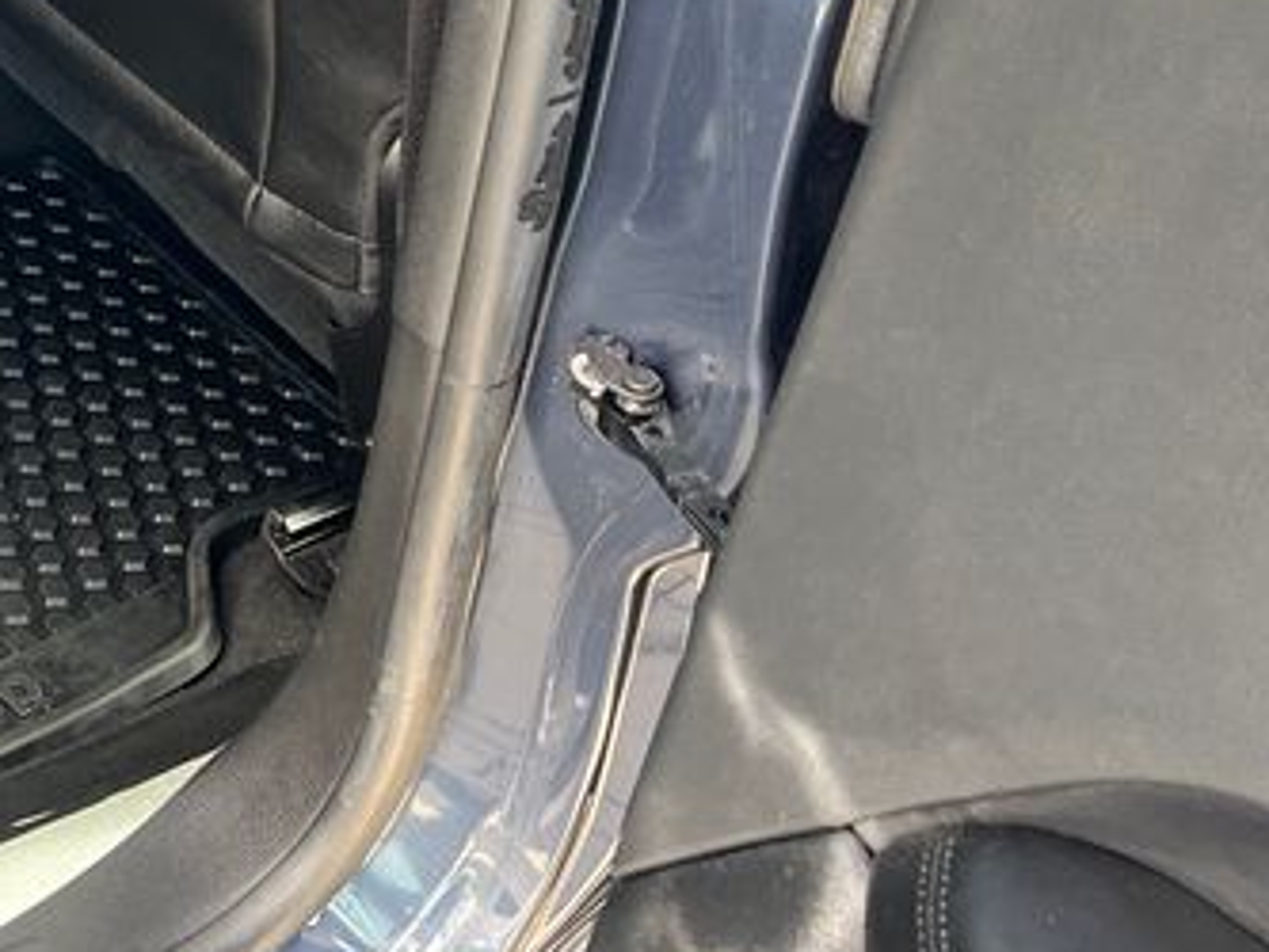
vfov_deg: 17.5
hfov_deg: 20.9
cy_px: -225
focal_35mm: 80
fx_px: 2934
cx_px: -614
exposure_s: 1/121
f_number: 1.6
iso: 80
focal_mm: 5.1
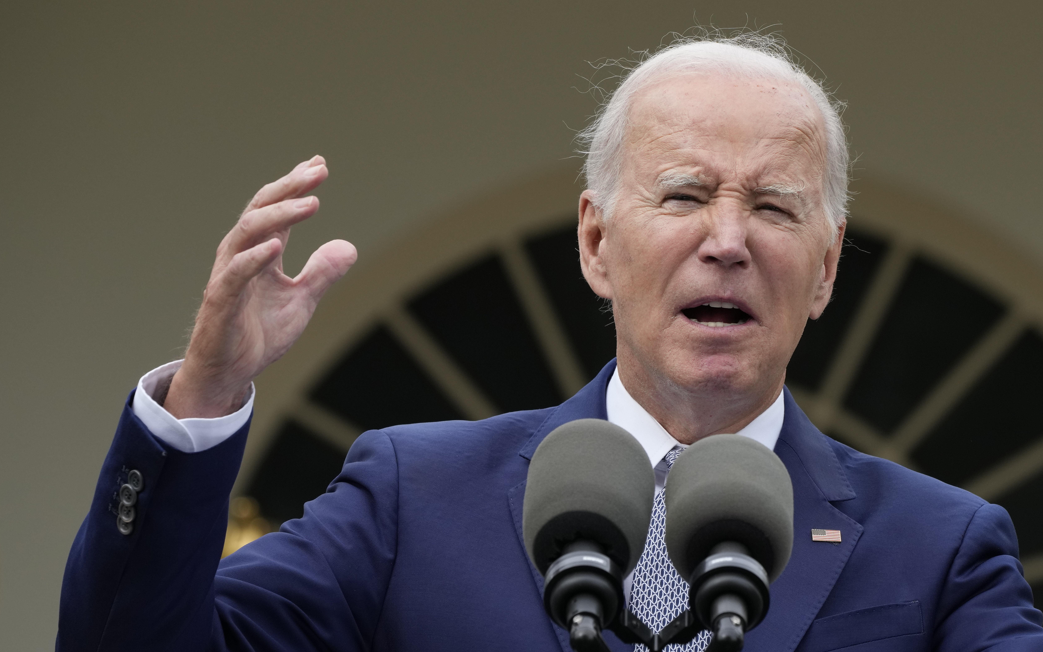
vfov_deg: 3.2
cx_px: 631
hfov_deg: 5.1
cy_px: 436
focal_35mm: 410
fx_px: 11654
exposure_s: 1/640
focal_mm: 312
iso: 800
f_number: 10
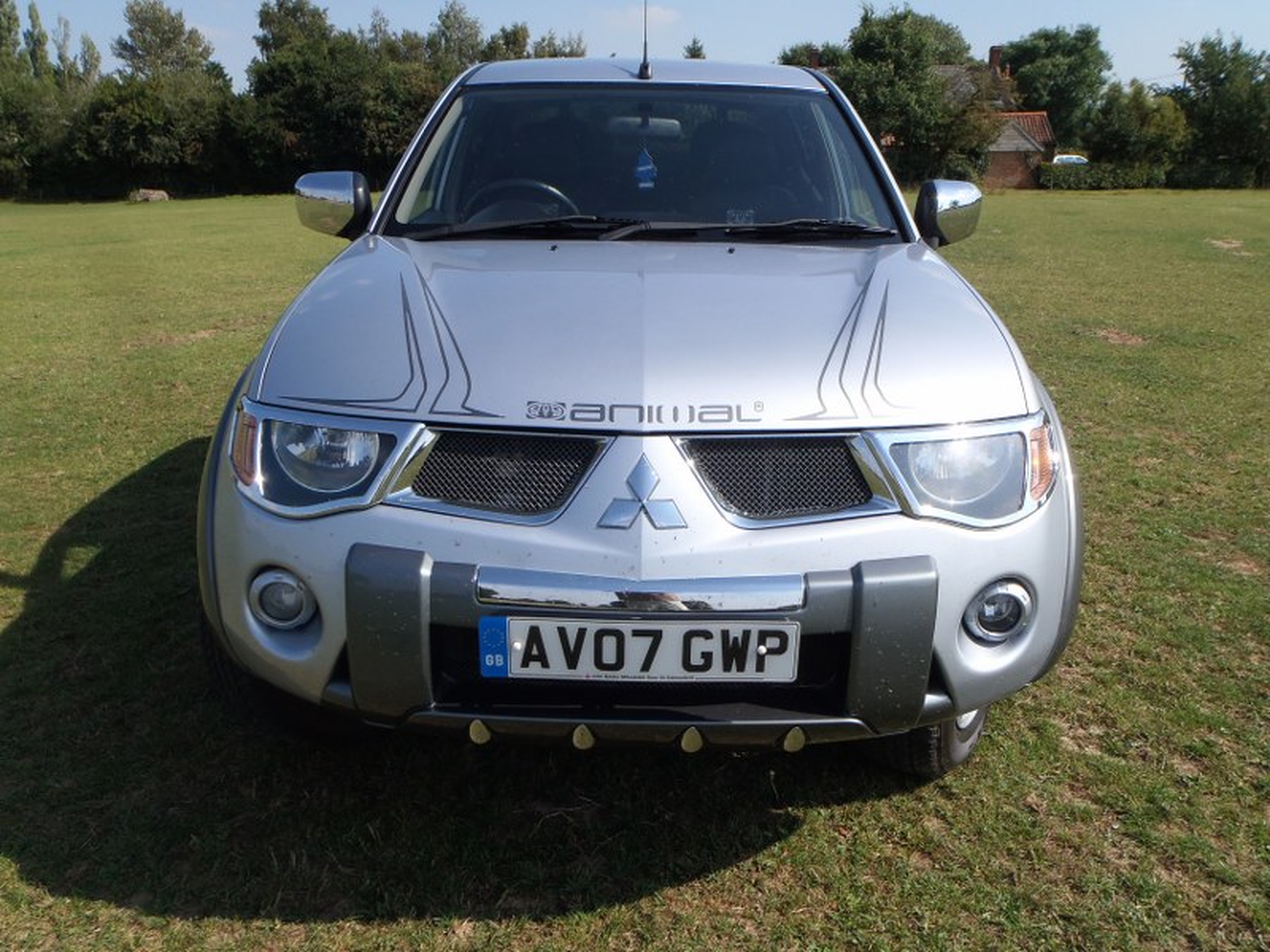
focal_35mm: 28
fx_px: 1027
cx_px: 635
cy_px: 476
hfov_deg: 63.4
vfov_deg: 49.7
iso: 80
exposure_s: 1/640
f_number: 4.5
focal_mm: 5
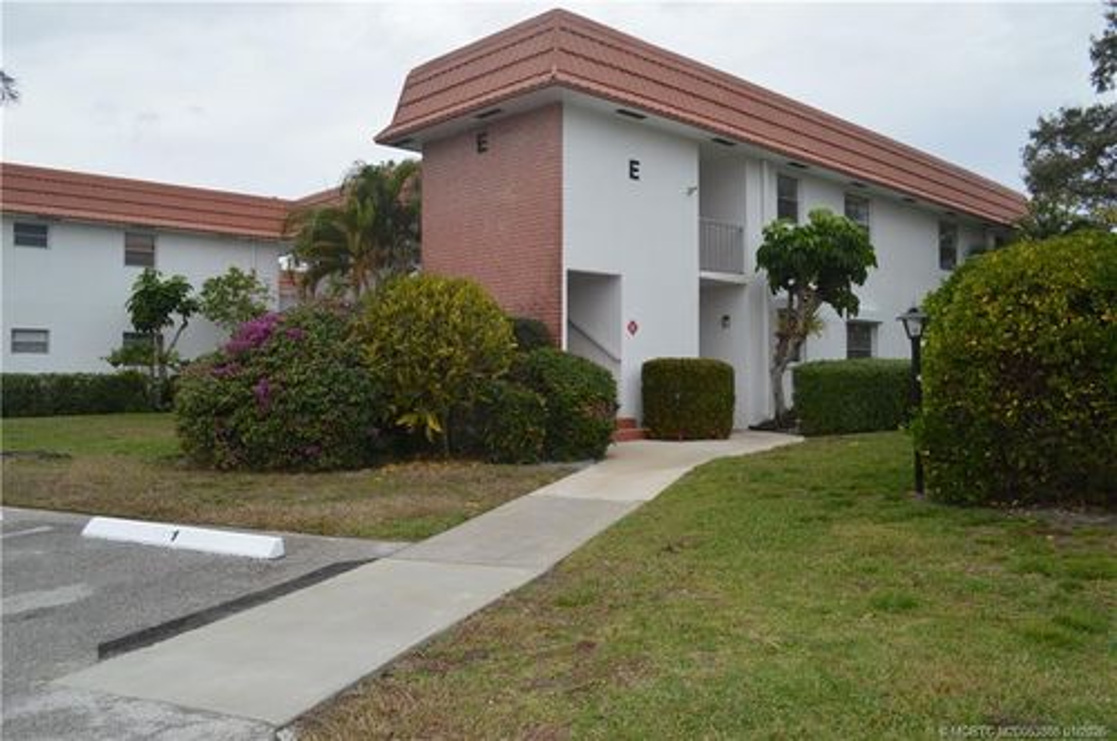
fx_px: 837
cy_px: 370
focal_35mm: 27
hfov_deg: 67.4
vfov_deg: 47.8
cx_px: 558
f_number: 7.1
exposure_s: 1/200
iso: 100
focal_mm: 18
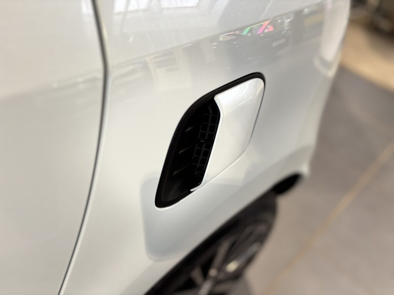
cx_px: 197
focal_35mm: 26
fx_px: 296
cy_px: 148
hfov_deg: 67.3
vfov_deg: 53.1
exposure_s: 1/50
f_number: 1.6
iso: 125
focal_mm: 5.96
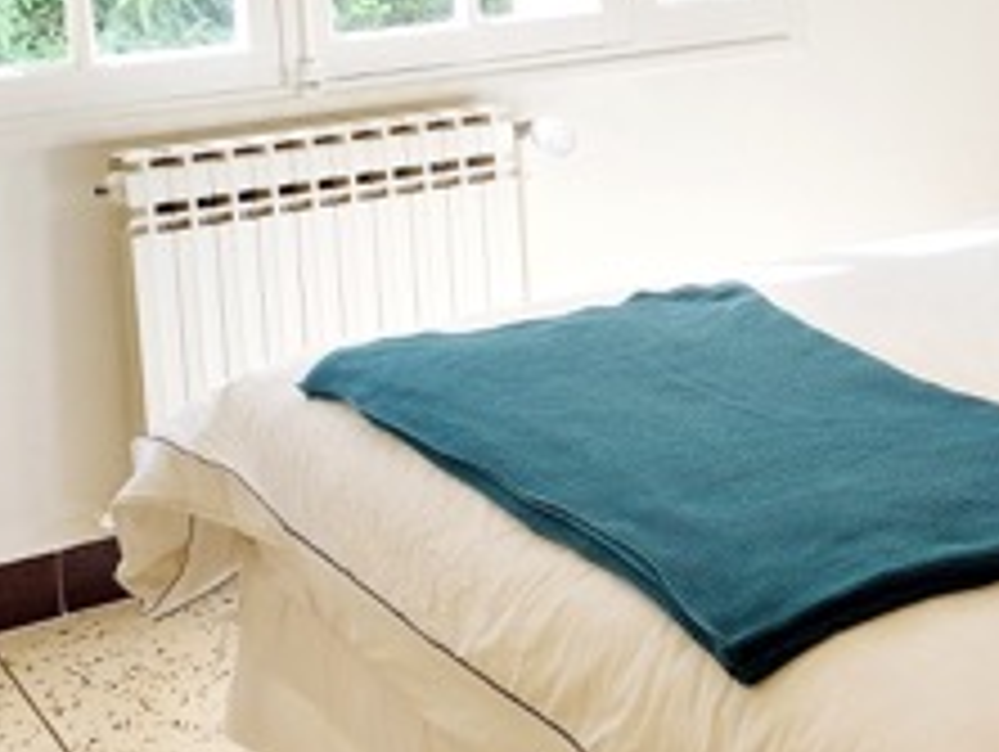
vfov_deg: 20.0
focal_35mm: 72
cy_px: 41
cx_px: 1143
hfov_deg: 24.8
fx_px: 2080
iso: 25
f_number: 1.8
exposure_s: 1/50
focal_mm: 5.23
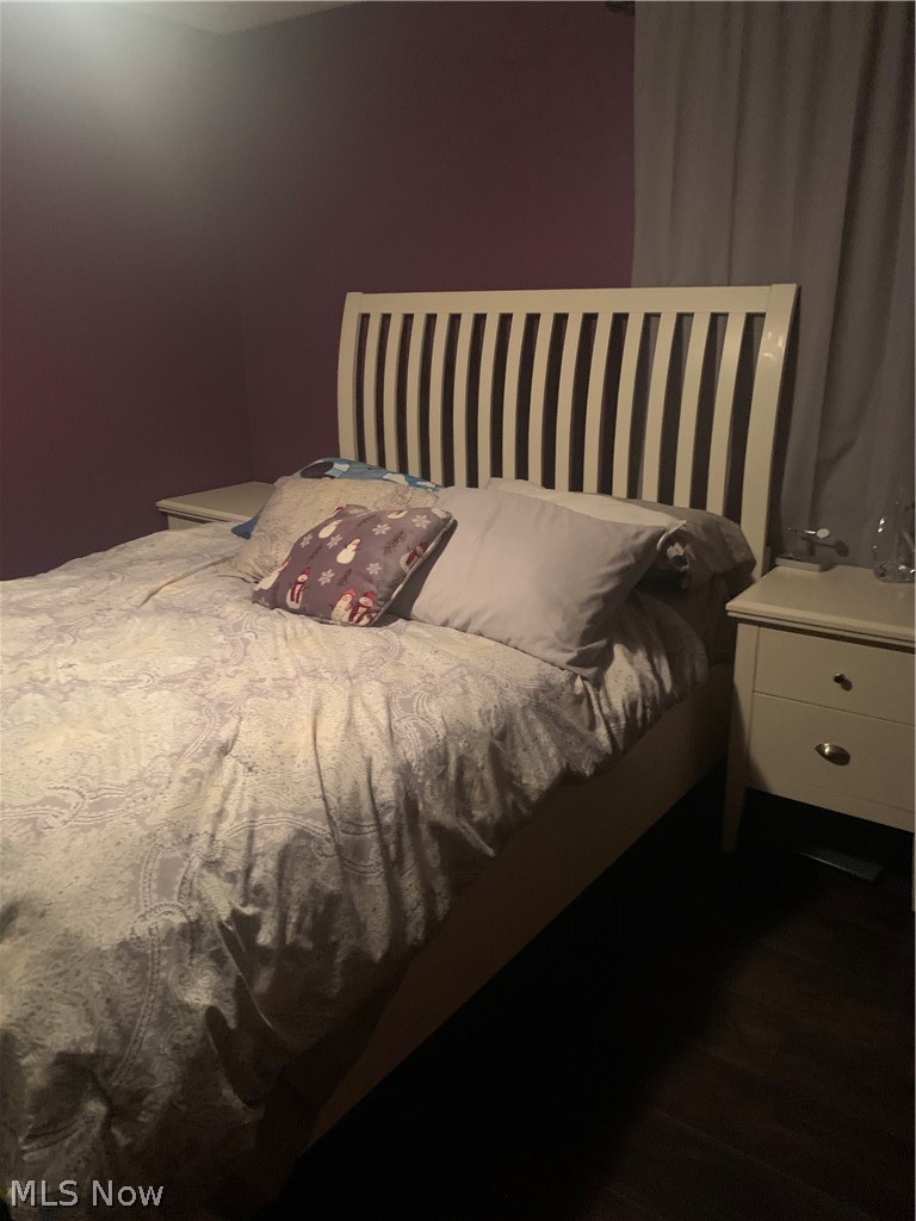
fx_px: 917
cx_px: 458
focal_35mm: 26
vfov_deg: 67.3
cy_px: 610
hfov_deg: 53.1
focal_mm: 4.25
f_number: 1.8
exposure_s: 1/24
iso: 640
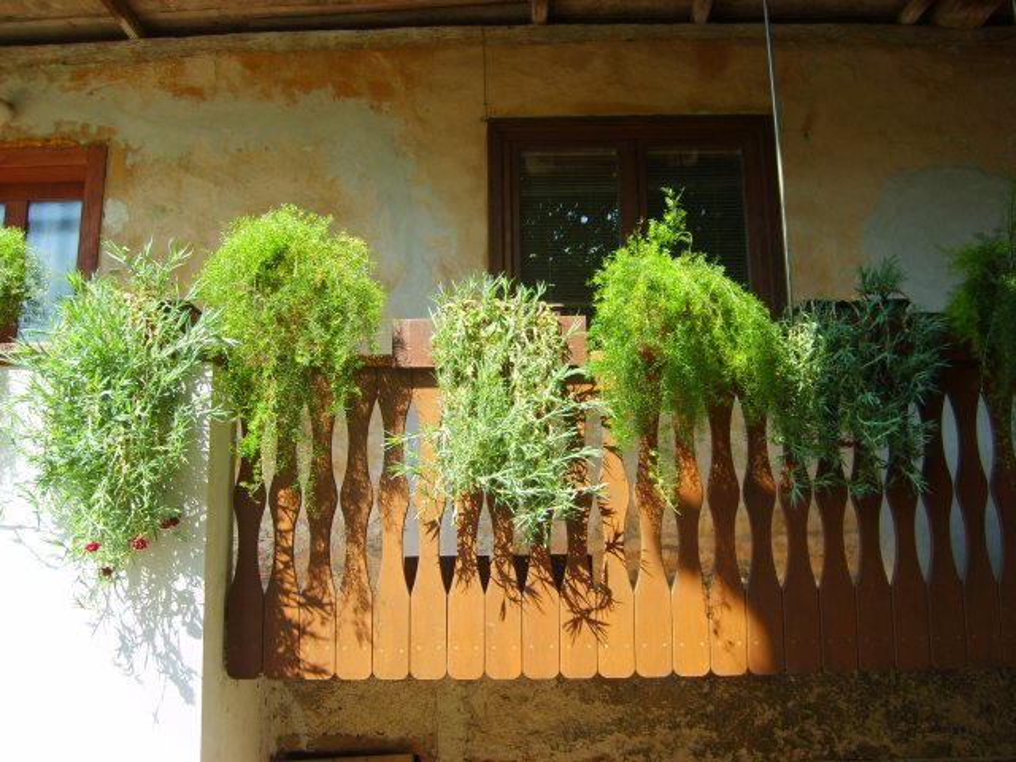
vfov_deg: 40.7
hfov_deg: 52.6
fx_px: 1027
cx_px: 508
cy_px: 381
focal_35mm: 35
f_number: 2.8
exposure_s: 1/180
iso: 50
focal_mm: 5.8
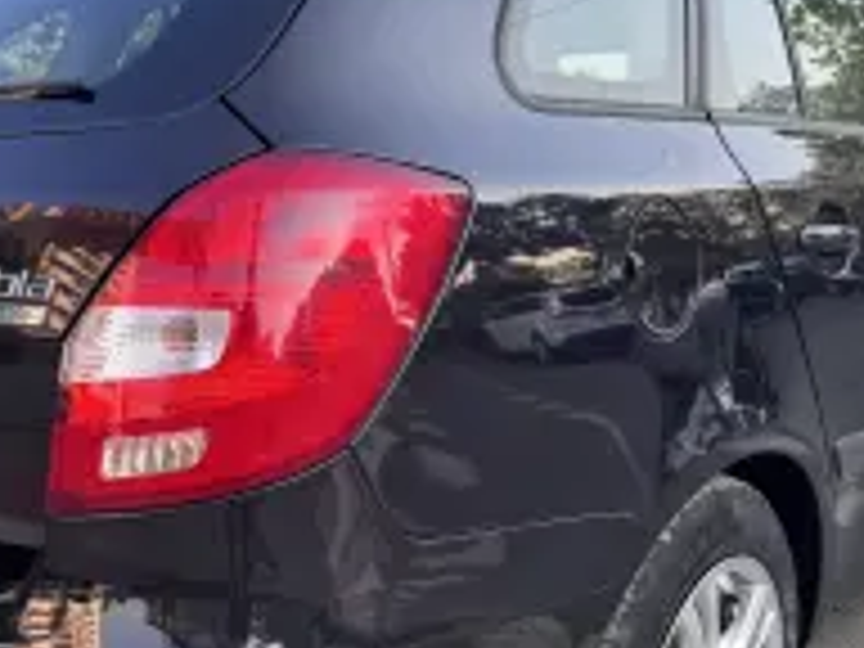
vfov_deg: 31.7
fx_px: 1123
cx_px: 212
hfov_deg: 40.8
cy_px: 468
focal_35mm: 45
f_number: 1.78
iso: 80
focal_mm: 6.76
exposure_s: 1/360
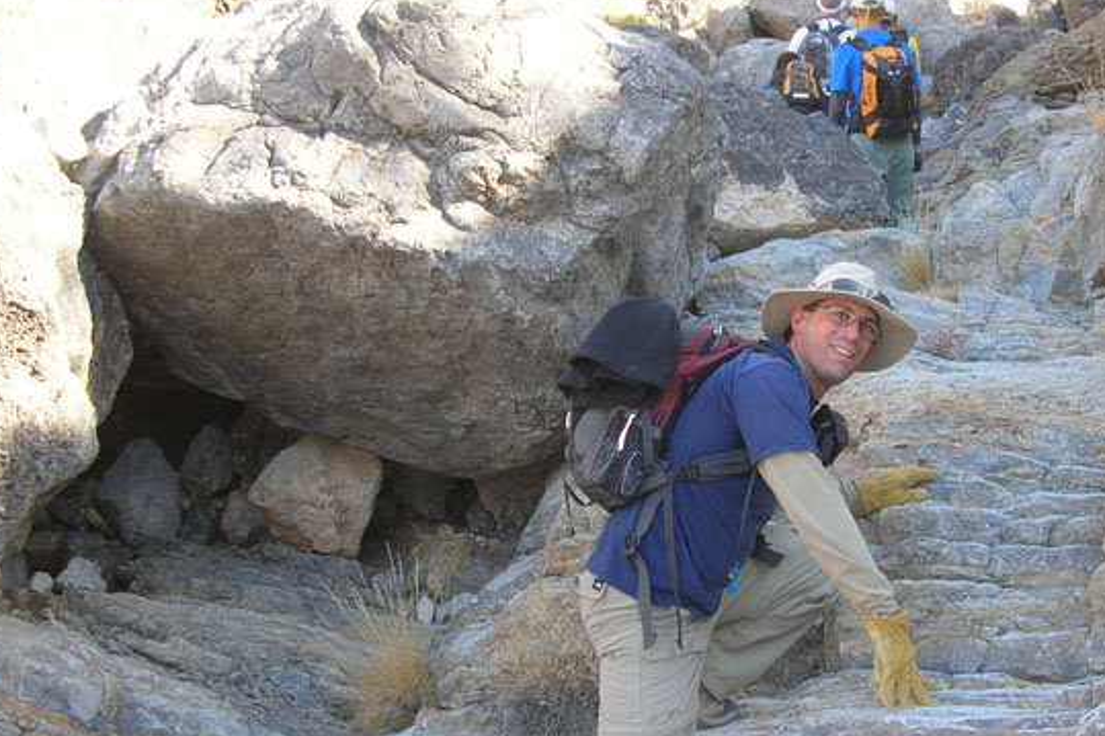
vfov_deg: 25.0
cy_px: 403
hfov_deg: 36.6
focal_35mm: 54
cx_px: 724
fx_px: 1657
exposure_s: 1/150
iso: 71
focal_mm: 5.8
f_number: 2.8
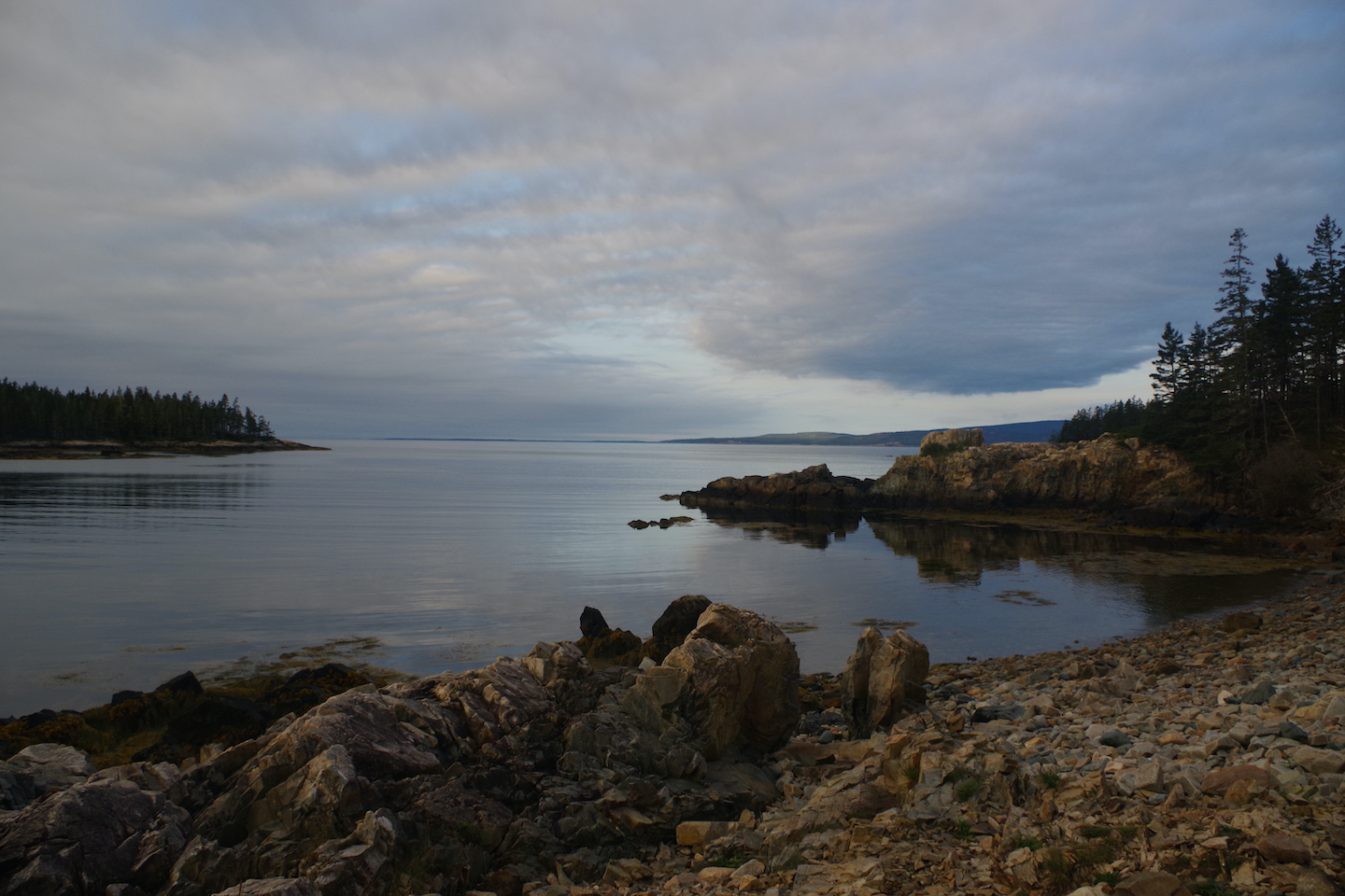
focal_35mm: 27
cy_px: 448
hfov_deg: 67.4
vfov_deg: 47.9
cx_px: 672
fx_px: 1009
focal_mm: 18
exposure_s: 1/125
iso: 400
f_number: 8
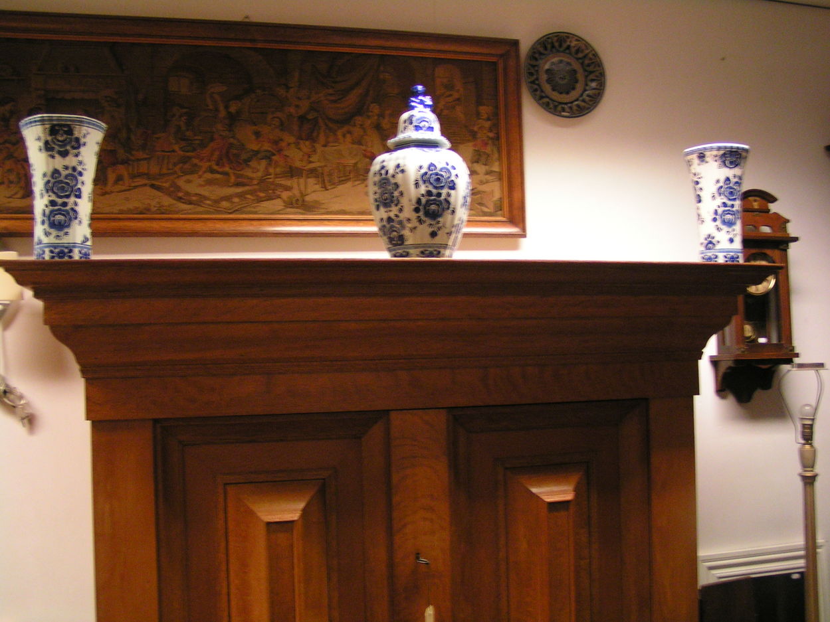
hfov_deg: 49.0
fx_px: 911
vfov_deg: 37.7
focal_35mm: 38
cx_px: 415
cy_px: 311
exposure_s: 1/13
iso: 200
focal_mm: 5.8
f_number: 2.8
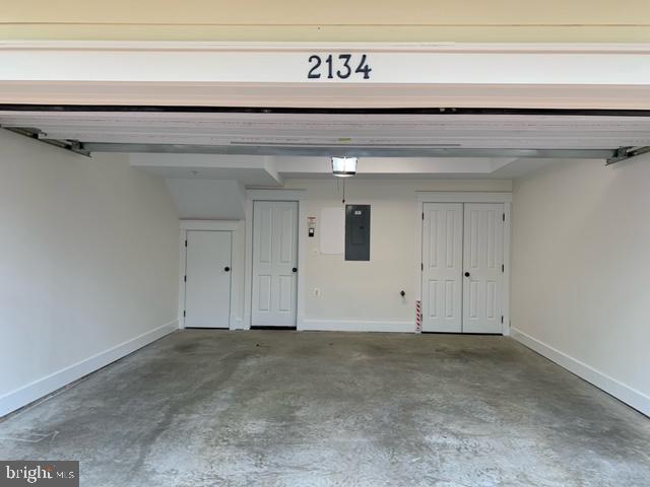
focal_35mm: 26
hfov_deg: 67.3
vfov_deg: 53.1
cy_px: 244
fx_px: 488
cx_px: 325
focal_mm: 4.25
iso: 40
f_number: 1.8
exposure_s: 1/121
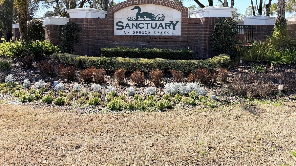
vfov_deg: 40.7
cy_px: 48
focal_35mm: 28
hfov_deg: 67.9
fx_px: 220
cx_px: 140
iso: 100
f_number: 1.78
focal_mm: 6.76
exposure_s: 1/2169
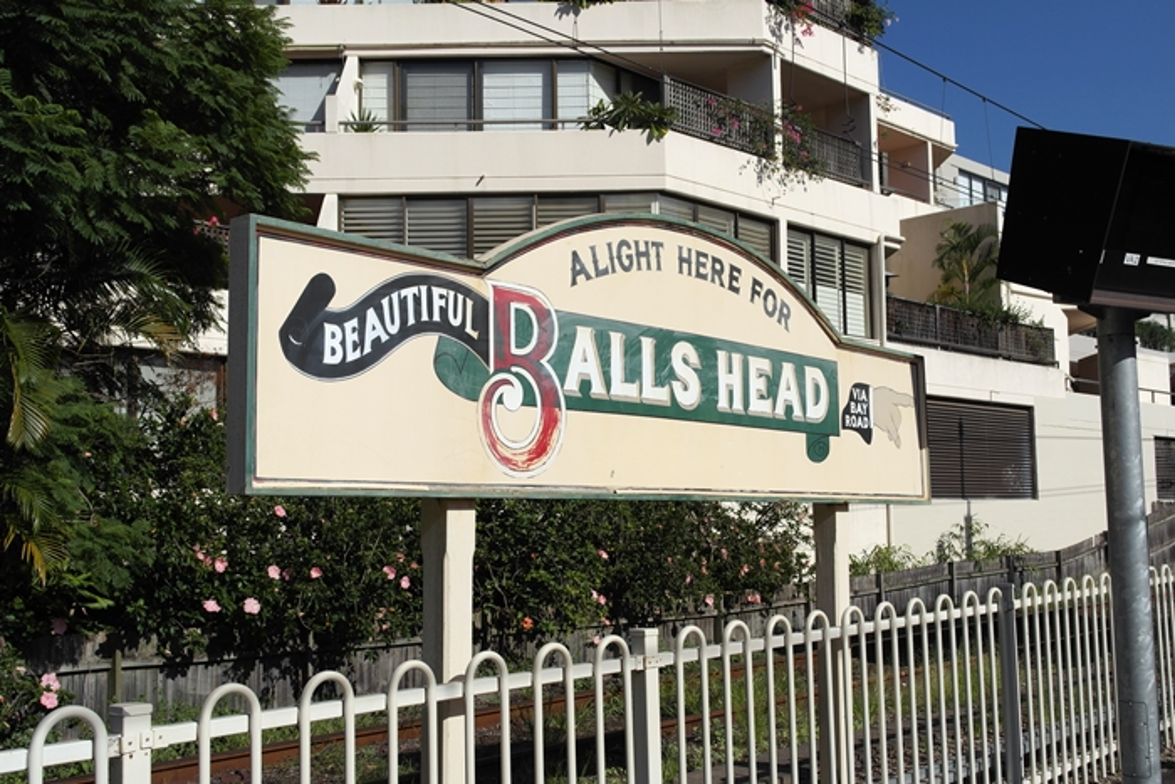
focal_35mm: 40
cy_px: 392
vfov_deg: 33.4
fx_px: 1306
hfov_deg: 48.4
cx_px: 588
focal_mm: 26
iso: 100
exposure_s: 1/500
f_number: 8
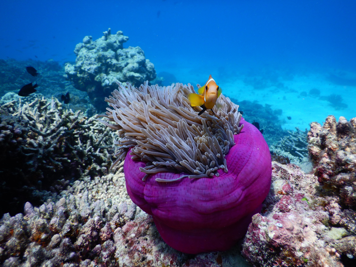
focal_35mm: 24
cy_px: 134
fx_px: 247
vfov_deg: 56.8
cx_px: 178
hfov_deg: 71.6
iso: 125
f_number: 2.8
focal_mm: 4.3
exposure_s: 1/800
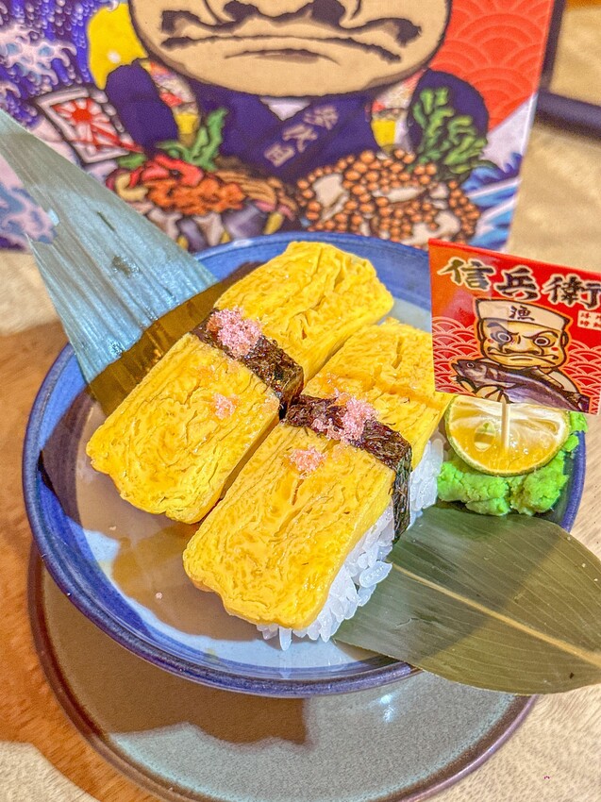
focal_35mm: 48
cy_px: 401
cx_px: 300
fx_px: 1112
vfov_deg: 39.7
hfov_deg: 30.3
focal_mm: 6.86
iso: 250
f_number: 1.8
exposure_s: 1/40
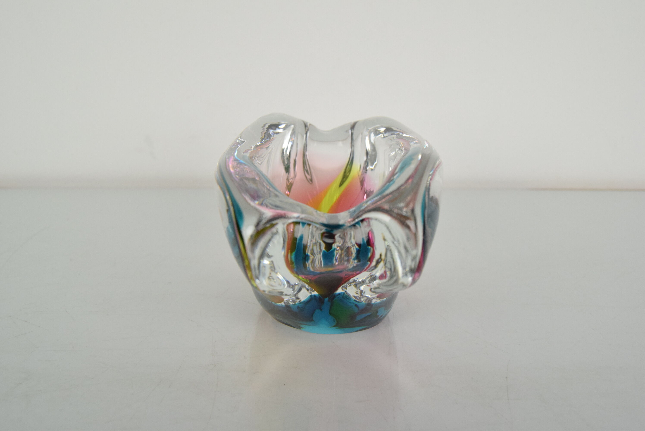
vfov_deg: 40.0
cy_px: 216
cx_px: 322
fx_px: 592
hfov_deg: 57.2
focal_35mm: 33
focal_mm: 22
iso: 1600
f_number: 9
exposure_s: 1/320
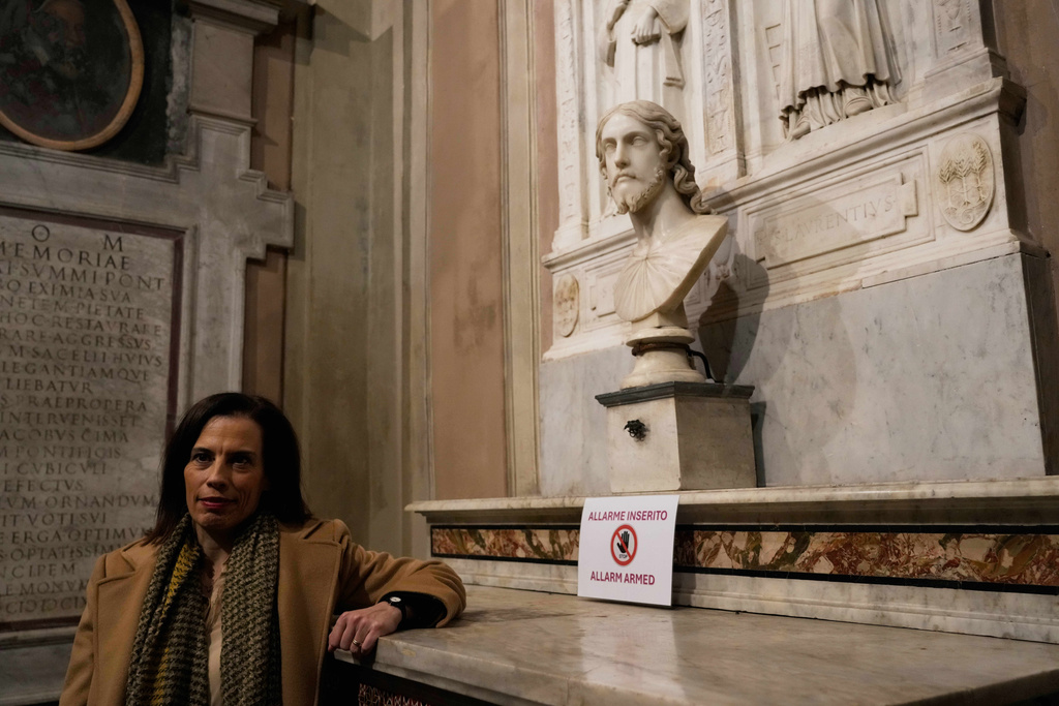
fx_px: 883
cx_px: 530
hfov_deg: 61.9
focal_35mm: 30
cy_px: 353
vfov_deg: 43.6
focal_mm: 30
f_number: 4
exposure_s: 1/125
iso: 3200
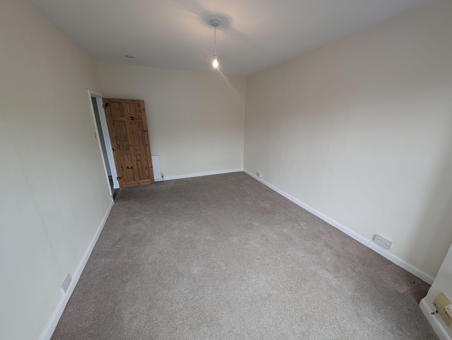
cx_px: 226
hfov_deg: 110.5
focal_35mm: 12
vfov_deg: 94.6
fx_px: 157
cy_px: 170
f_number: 1.95
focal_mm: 2.23
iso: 49
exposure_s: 1/33.3
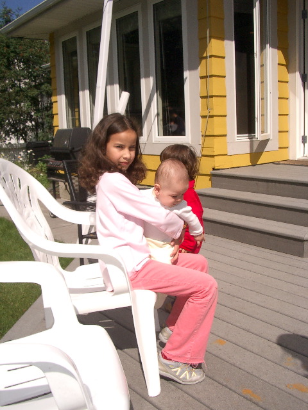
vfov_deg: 52.6
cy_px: 205
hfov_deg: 40.7
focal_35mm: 35
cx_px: 154
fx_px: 415
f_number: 4.3
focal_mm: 5.8
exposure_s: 1/2000
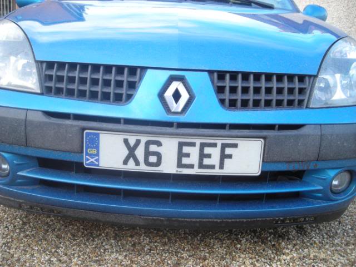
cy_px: 134
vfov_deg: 37.7
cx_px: 178
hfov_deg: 49.0
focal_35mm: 38
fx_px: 391
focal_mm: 6.3
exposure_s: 1/54
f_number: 3.2
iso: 50
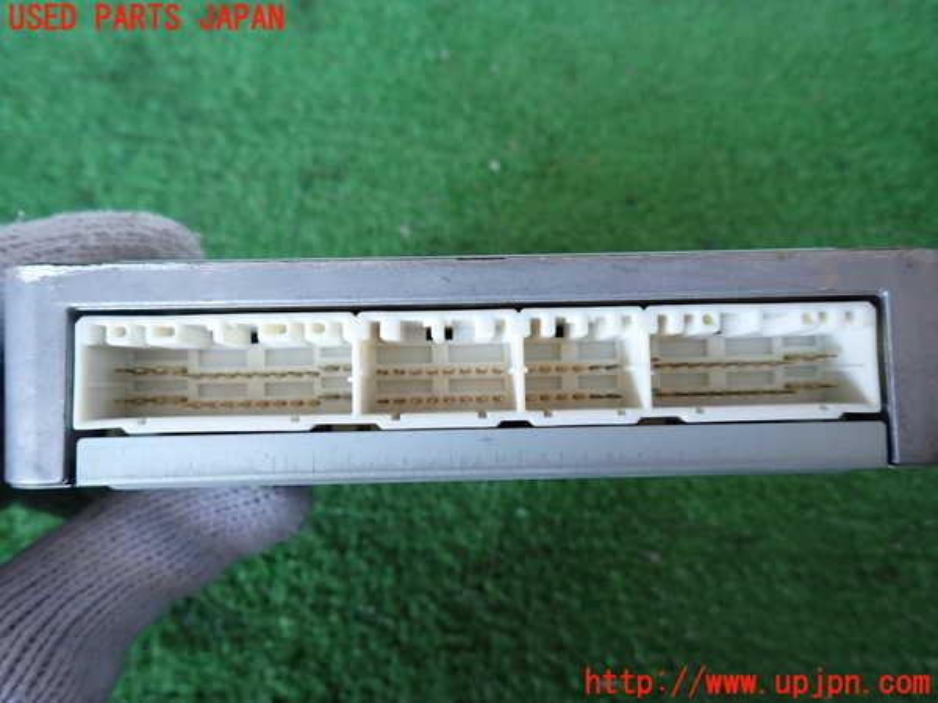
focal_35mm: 25
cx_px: 469
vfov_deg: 54.9
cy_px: 352
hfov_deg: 69.4
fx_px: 677
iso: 200
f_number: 2
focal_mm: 4.5
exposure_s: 1/40
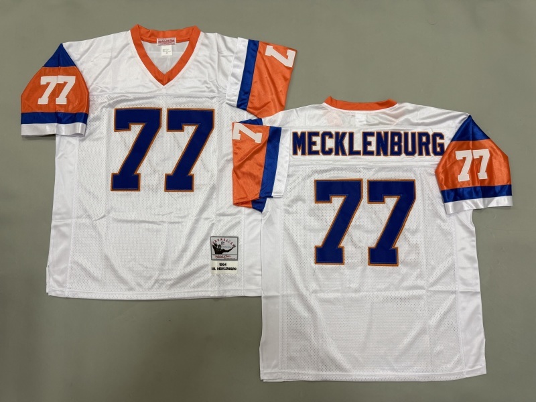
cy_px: 201
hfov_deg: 71.6
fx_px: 372
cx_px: 268
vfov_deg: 56.8
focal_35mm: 24
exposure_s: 1/100
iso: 160
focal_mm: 6.76
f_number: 1.78
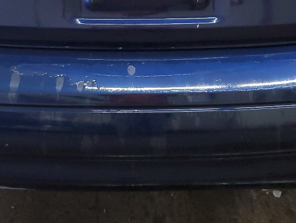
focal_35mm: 74
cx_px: 152
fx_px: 633
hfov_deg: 26.3
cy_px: -33
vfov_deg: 19.0
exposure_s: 1/60.2
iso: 203
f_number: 1.5
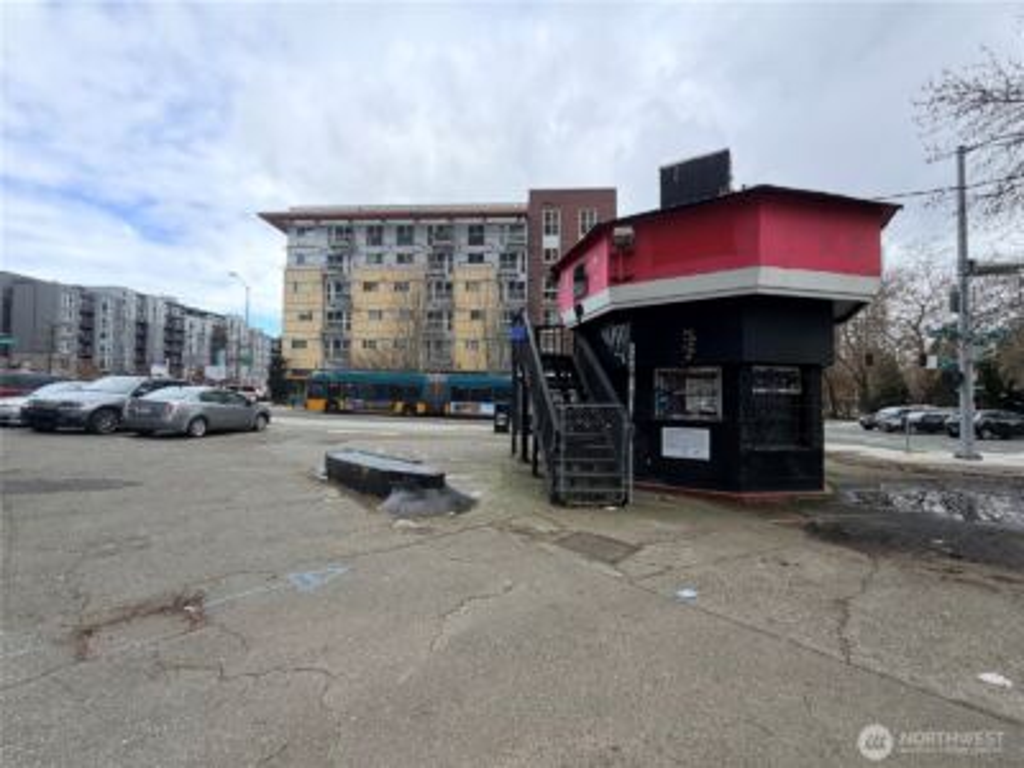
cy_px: 384
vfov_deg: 85.7
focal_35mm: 14
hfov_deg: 102.1
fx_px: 414
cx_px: 512
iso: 40
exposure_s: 1/607
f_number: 2.2
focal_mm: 2.22
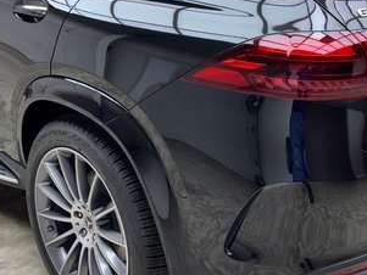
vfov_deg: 28.3
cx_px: 185
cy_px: 82
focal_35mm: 51
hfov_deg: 37.5
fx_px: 541
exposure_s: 1/120
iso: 160
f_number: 1.78
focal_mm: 6.76
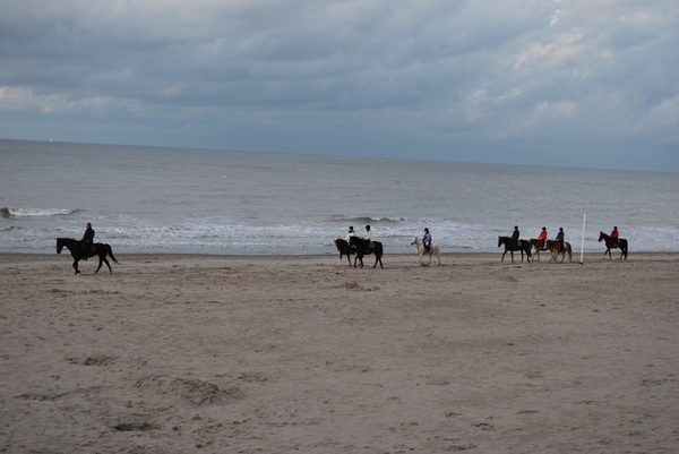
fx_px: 1246
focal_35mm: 66
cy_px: 227
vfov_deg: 20.6
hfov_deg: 30.5
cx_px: 340
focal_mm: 44
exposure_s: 1/200
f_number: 7.1
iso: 100
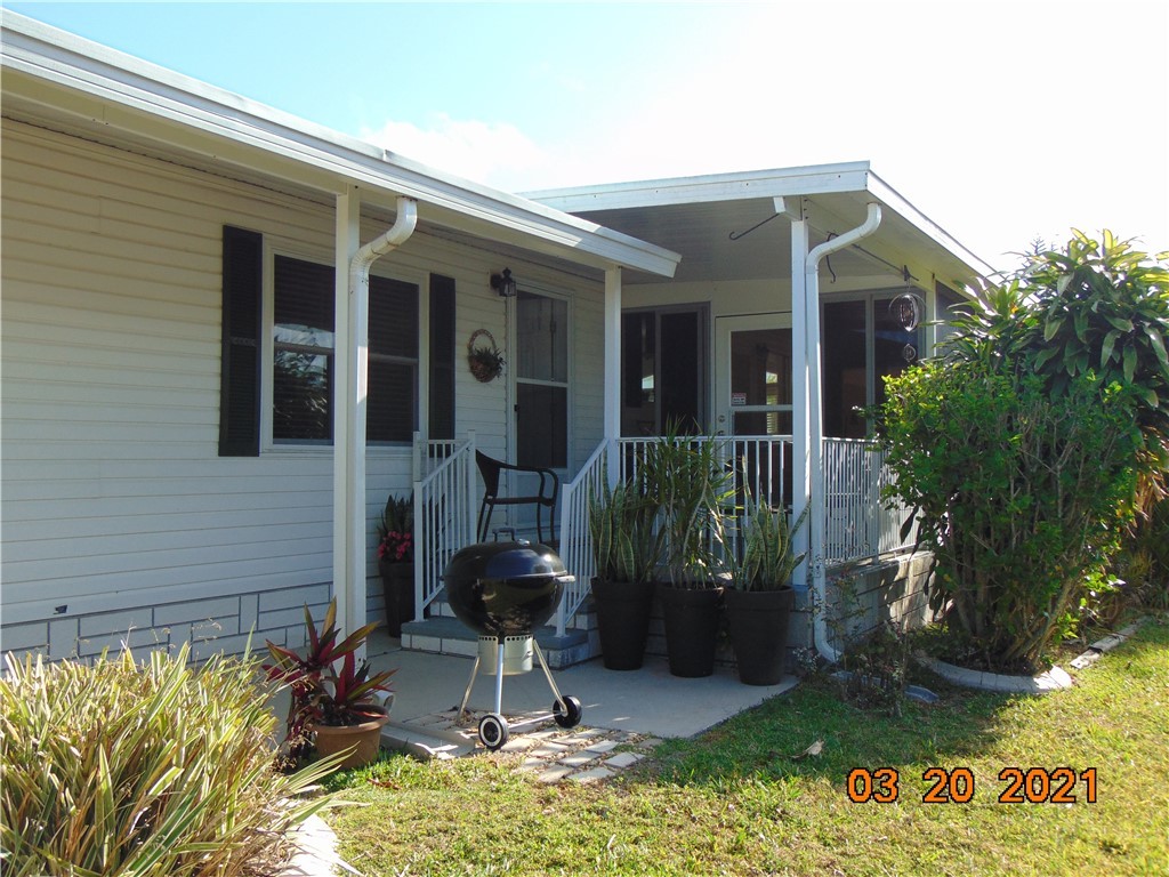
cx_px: 584
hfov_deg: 55.4
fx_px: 1114
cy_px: 438
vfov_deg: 42.9
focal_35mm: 33
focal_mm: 5.8
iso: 80
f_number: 3.2
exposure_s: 1/500
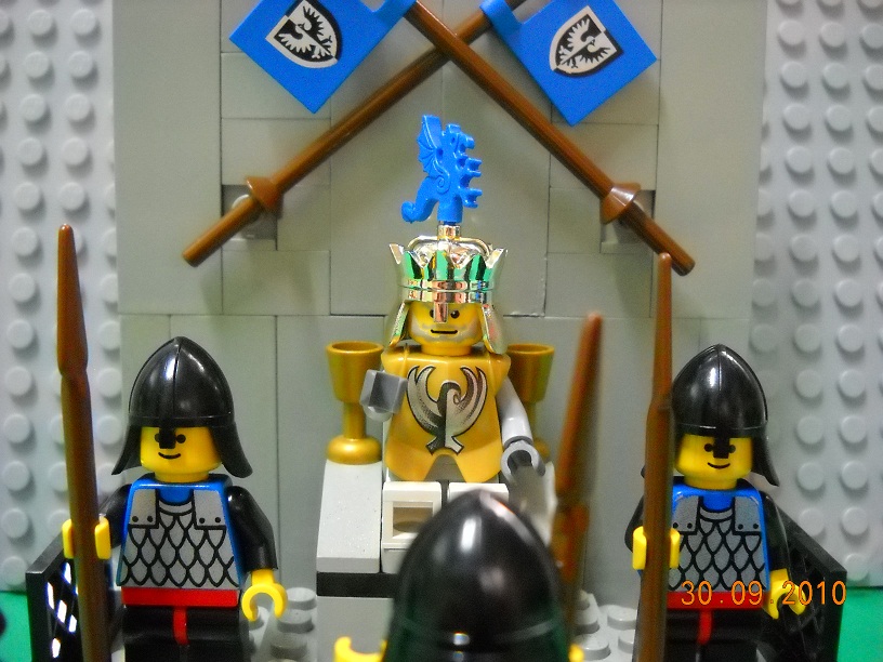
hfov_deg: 45.8
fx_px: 1046
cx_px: 442
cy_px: 331
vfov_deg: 35.1
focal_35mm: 41
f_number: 3.1
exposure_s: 1/7
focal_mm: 6.72
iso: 800
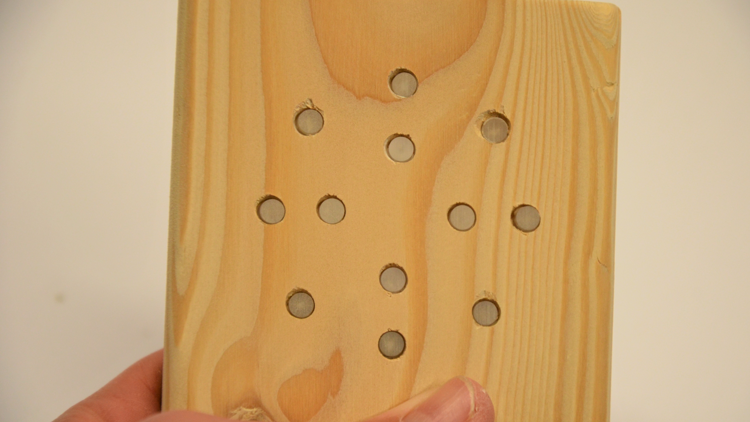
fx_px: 3332
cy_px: 203
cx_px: 374
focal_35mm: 168
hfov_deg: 12.8
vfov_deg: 7.2
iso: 1000
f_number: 5.6
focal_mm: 105
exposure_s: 1/80
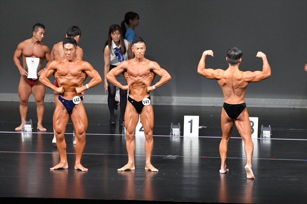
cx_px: 154
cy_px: 102
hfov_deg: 8.1
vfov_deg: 5.4
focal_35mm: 255
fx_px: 2174
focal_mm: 170
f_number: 5.6
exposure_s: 1/400
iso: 5000
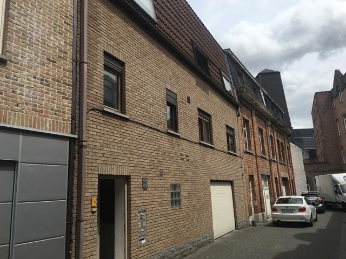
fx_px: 290
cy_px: 130
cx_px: 173
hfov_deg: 61.7
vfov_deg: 48.2
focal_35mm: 29
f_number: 2.2
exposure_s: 1/2137
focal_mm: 4.15
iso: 25
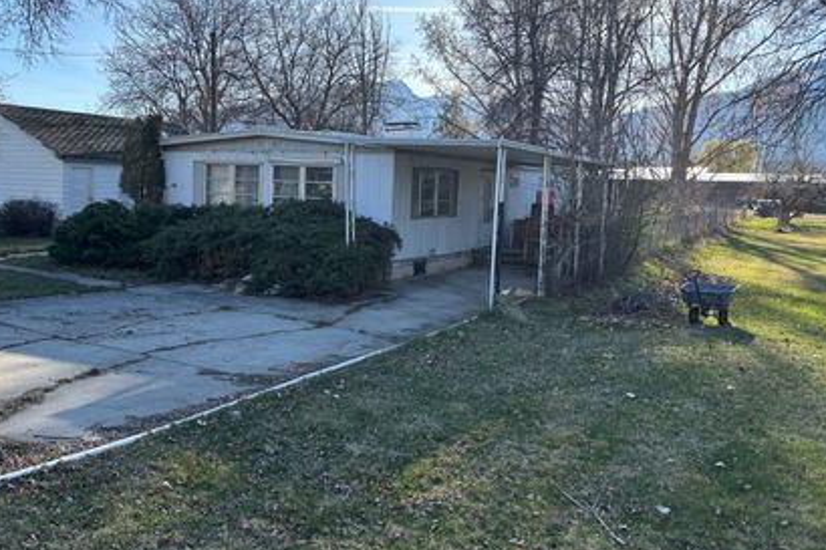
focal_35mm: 33
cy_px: 239
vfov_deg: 39.9
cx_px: 336
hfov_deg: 56.9
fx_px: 757
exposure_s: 1/1295
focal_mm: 5.96
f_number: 1.6
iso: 50
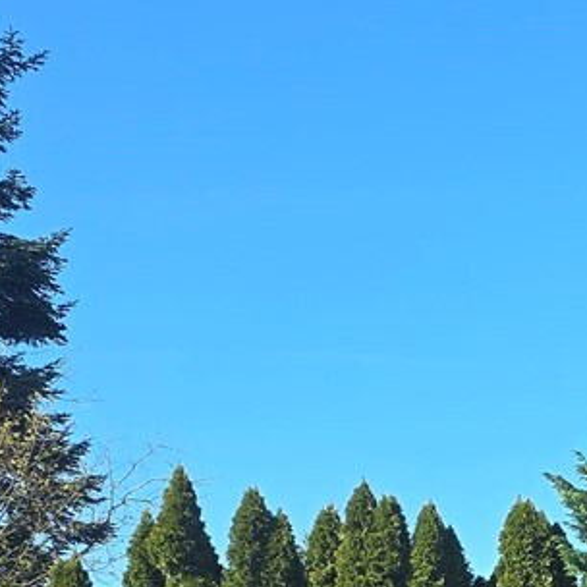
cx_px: 940
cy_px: 803
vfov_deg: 15.4
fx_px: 2053
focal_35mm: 107
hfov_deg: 14.8
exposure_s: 1/175
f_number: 1.7
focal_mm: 6.3
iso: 12
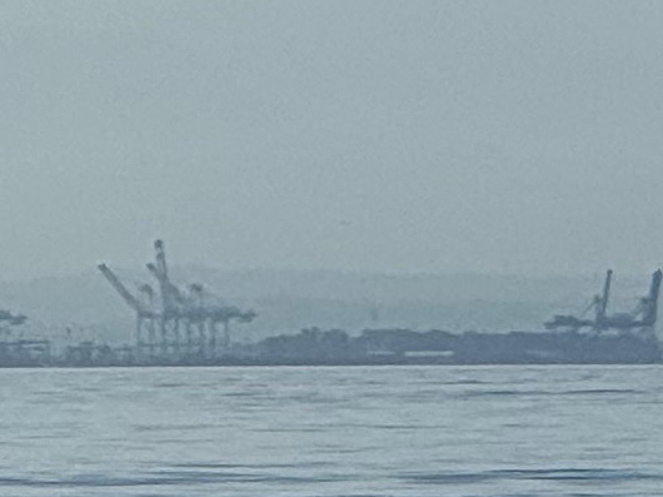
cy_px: 49
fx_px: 17479
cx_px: 916
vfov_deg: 1.6
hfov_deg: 2.2
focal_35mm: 913
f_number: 2.8
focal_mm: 15.66
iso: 40
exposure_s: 1/4651
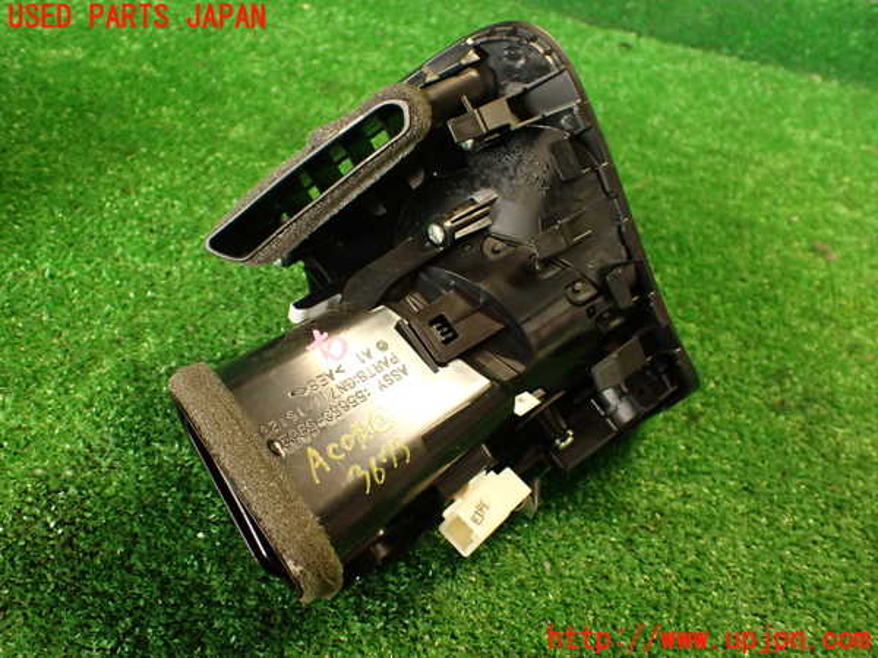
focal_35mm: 32
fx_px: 812
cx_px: 439
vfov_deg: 44.2
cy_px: 329
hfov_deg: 56.8
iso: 400
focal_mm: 5.79
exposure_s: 1/30
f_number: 2.4
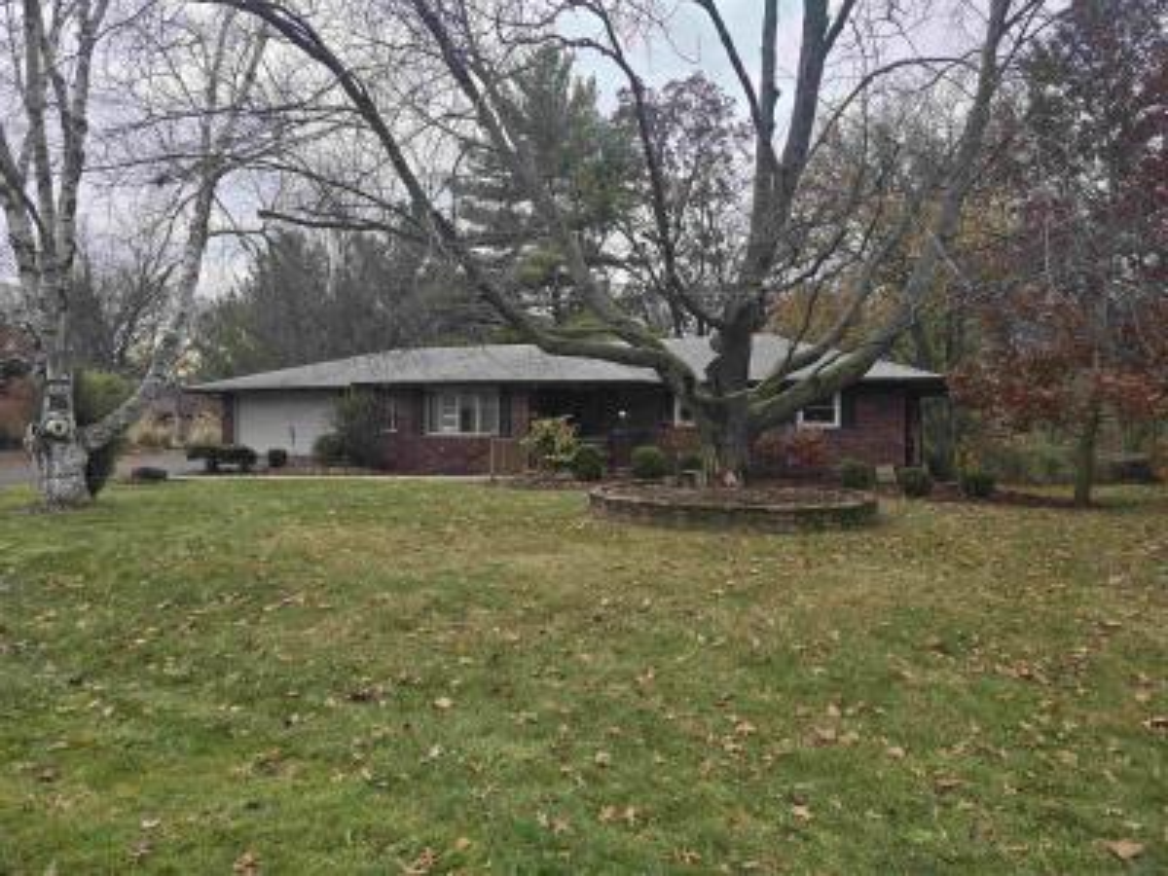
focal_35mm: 23
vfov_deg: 58.9
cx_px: 584
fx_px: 776
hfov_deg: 73.9
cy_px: 438
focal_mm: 6.3
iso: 12
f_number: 1.7
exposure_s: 1/193
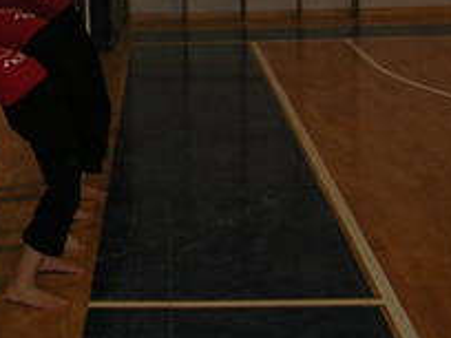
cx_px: -122
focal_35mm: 119
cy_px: -82
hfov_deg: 15.8
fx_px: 1550
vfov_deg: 12.1
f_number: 2.8
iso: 64
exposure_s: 1/60.1
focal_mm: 7.8
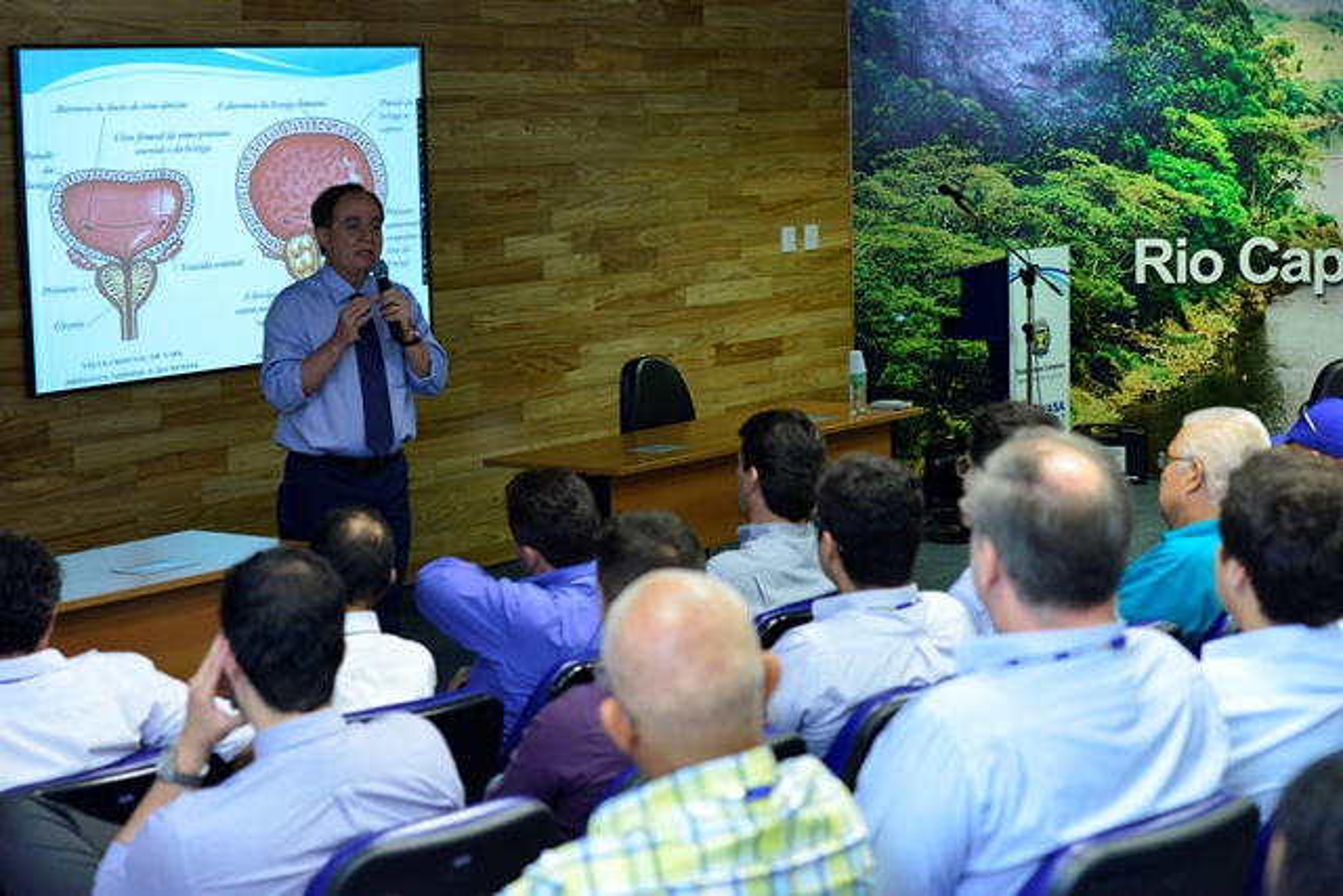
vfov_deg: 19.5
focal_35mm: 70
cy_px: 448
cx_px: 672
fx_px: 2612
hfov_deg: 28.8
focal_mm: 70
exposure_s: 1/125
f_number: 5.6
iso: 4500
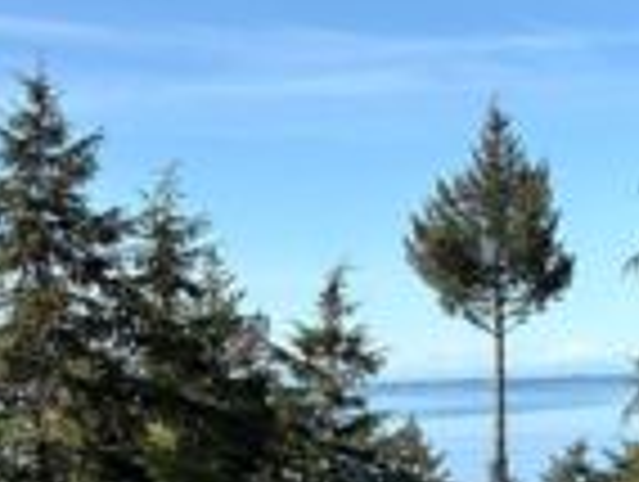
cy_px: 257
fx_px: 1350
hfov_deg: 23.6
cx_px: 824
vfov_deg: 20.2
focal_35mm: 73
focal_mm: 5.96
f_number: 1.6
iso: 50
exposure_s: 1/2364
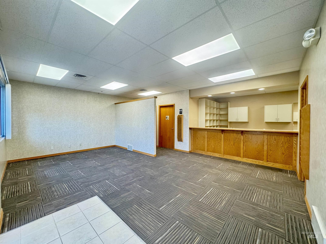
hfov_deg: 102.1
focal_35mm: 14
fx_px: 132
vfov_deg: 85.7
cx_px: 163
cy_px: 122
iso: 250
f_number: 2.2
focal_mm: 2.22
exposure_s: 1/120
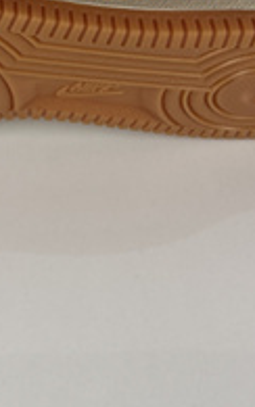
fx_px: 1044
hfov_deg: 13.5
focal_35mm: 94
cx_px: -61
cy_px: -165
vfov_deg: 19.8
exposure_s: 1/211
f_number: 1.6
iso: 40
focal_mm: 5.1
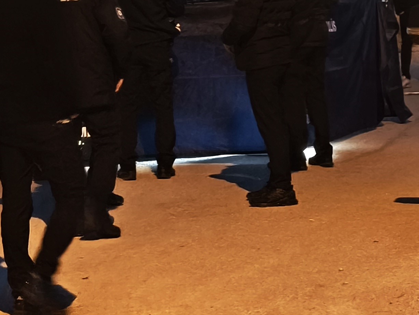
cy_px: 13
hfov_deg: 11.9
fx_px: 2009
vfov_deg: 8.9
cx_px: 205
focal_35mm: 166
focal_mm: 7.1
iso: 6400
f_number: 1.9
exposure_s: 1/20
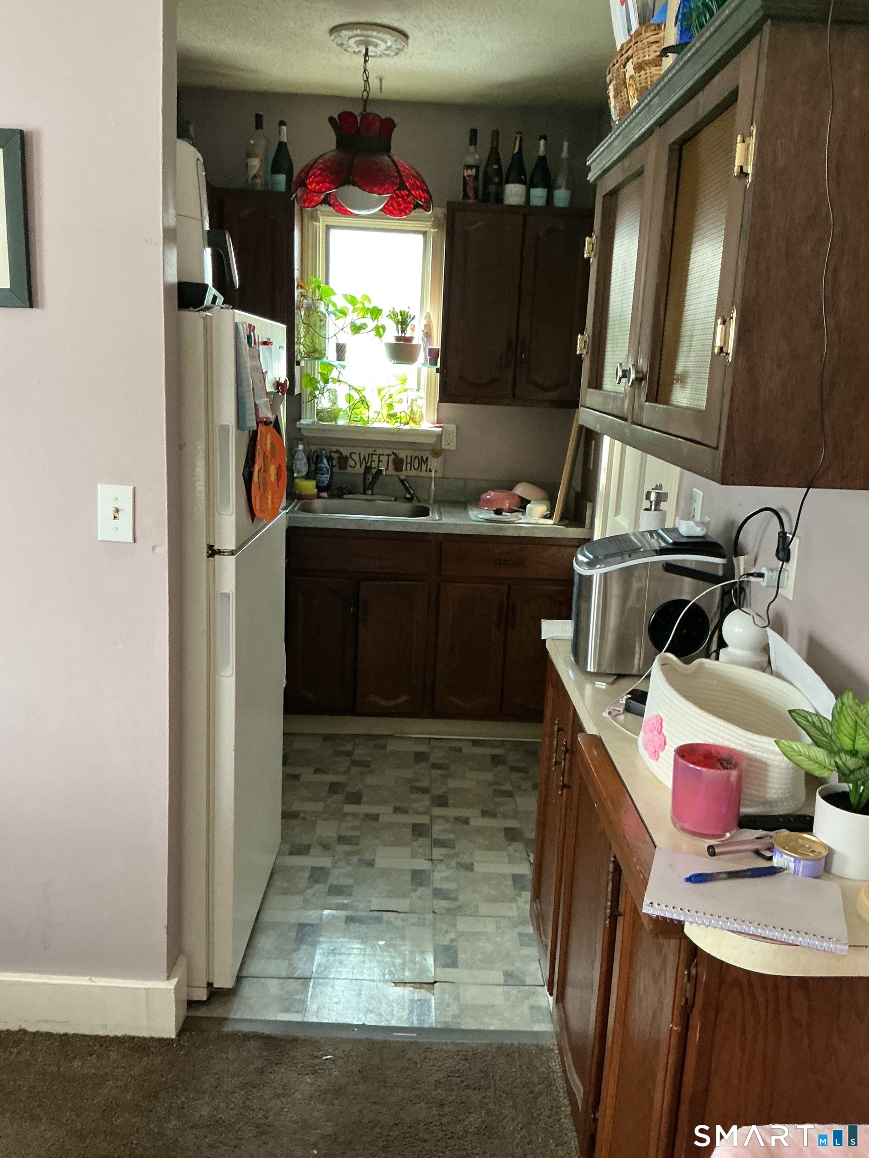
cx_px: 434
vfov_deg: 61.7
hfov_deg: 48.2
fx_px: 971
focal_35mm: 29
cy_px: 579
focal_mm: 3
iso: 200
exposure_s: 1/40
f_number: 1.8
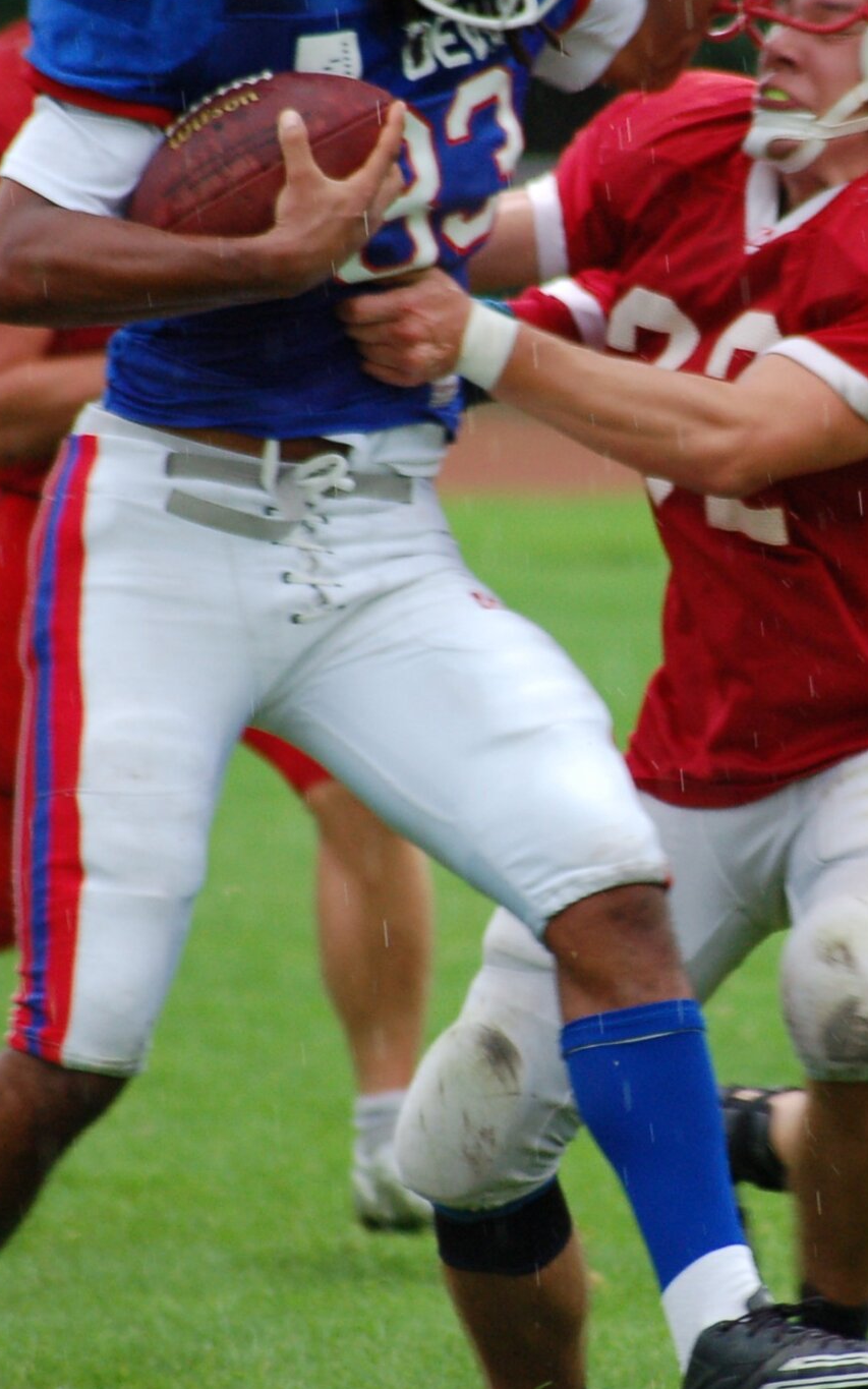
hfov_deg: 2.4
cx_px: 861
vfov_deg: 3.9
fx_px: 20479
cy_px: 662
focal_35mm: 541
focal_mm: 220
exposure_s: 1/400
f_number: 5.3
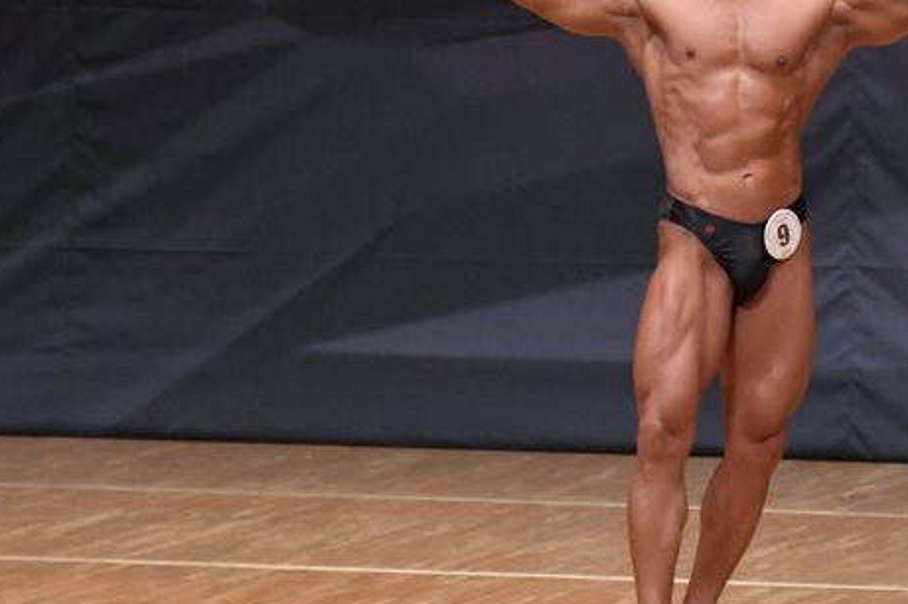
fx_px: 11468
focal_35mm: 455
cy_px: 209
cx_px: 644
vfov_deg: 3.0
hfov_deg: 4.5
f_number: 5.6
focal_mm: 180
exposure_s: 1/400
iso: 6400
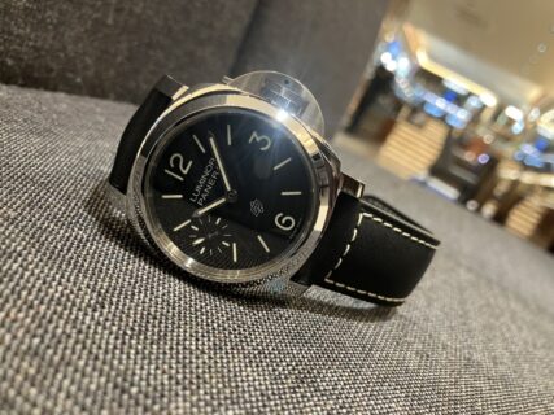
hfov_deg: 63.5
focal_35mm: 28
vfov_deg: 49.7
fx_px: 448
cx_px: 277
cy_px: 208
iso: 160
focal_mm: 3.99
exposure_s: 1/50
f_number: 1.8
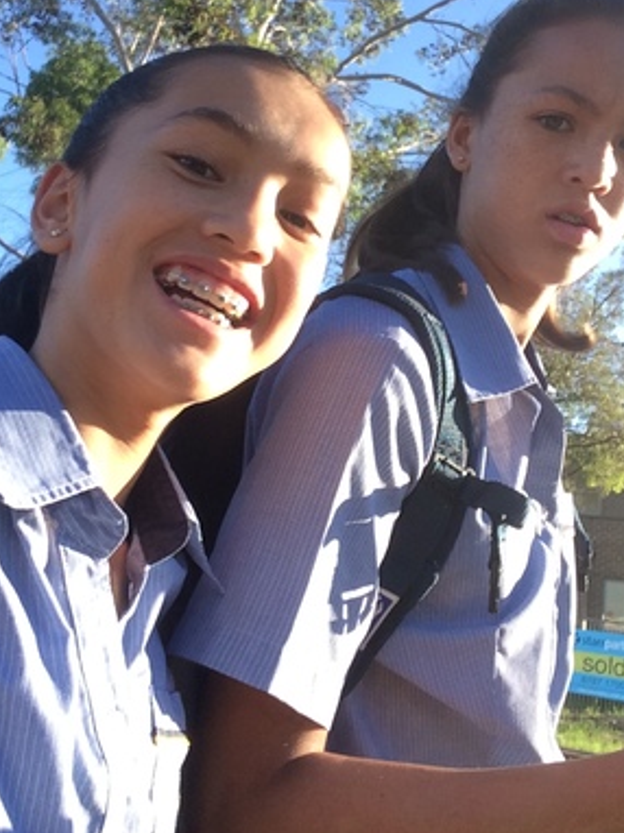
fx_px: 938
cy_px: 334
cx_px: 323
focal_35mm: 39
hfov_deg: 36.8
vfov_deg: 47.6
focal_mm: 2.15
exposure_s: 1/406
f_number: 2.4
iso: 50
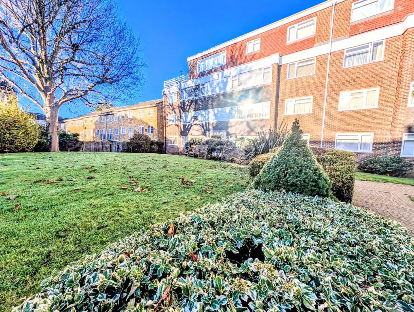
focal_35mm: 12
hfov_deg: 110.5
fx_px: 144
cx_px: 207
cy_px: 156
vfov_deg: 94.6
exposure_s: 1/2119
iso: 38
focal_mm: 2.23
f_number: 1.95
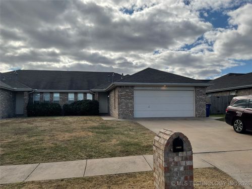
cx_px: 126
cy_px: 94
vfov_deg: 48.2
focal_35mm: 29
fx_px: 211
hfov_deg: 61.7
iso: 16
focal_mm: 3
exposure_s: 1/4065
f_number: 1.8
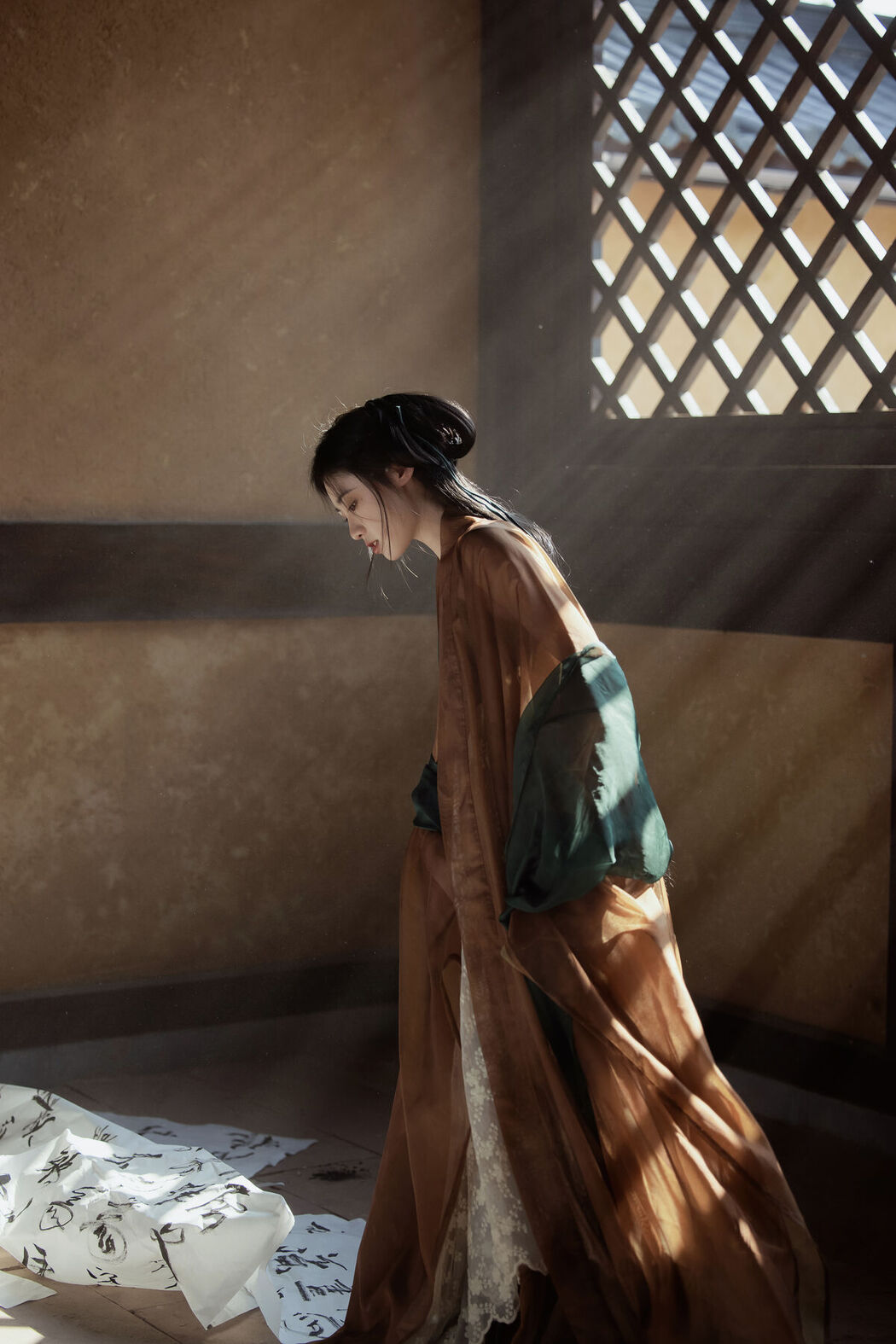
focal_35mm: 71
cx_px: 448
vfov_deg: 28.5
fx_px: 2650
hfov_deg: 19.2
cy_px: 672
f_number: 2.8
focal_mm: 70
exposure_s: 1/320
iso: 250
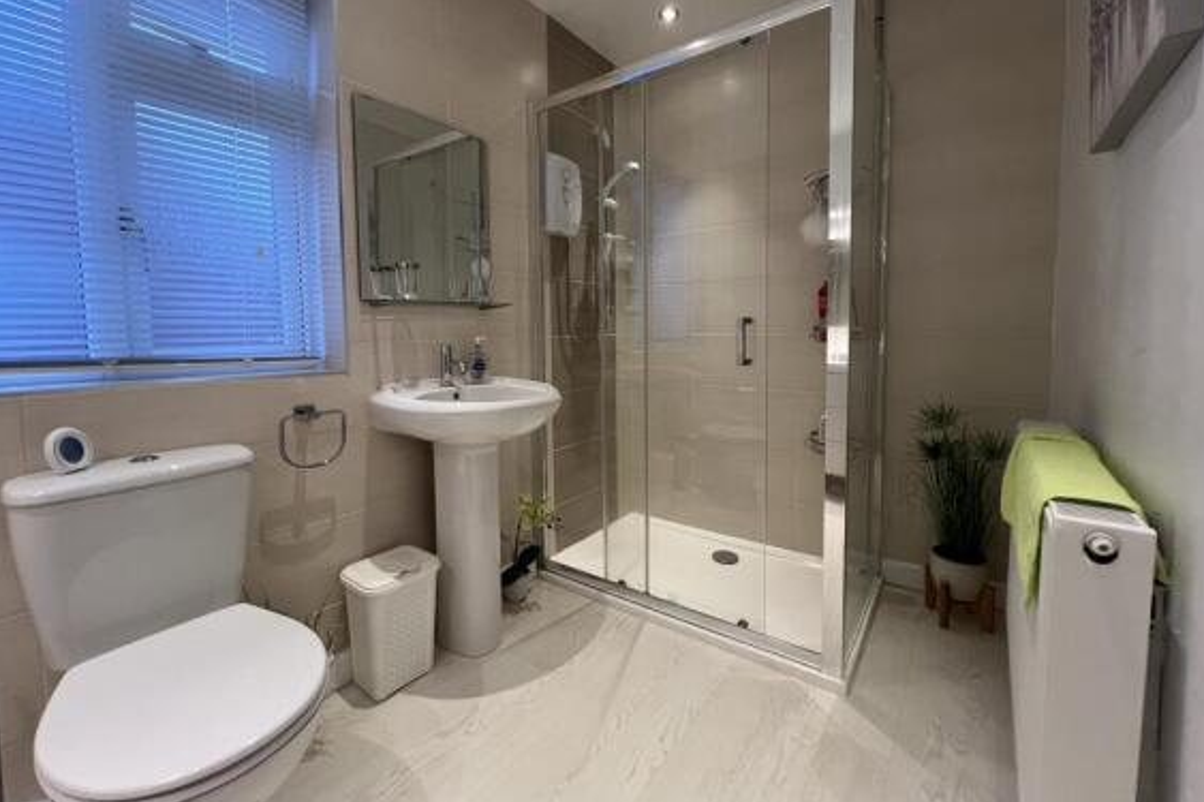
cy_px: 363
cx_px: 606
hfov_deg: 104.3
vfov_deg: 81.0
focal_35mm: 14
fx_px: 468
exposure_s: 1/100
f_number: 1.8
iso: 200
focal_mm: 1.57
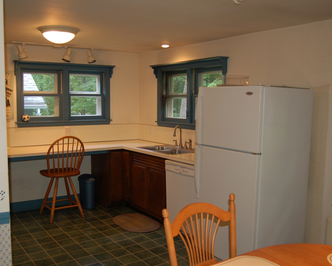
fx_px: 373
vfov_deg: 39.2
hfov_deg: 47.9
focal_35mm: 38
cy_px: 132
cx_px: 155
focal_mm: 22
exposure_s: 1/60
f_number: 3.8
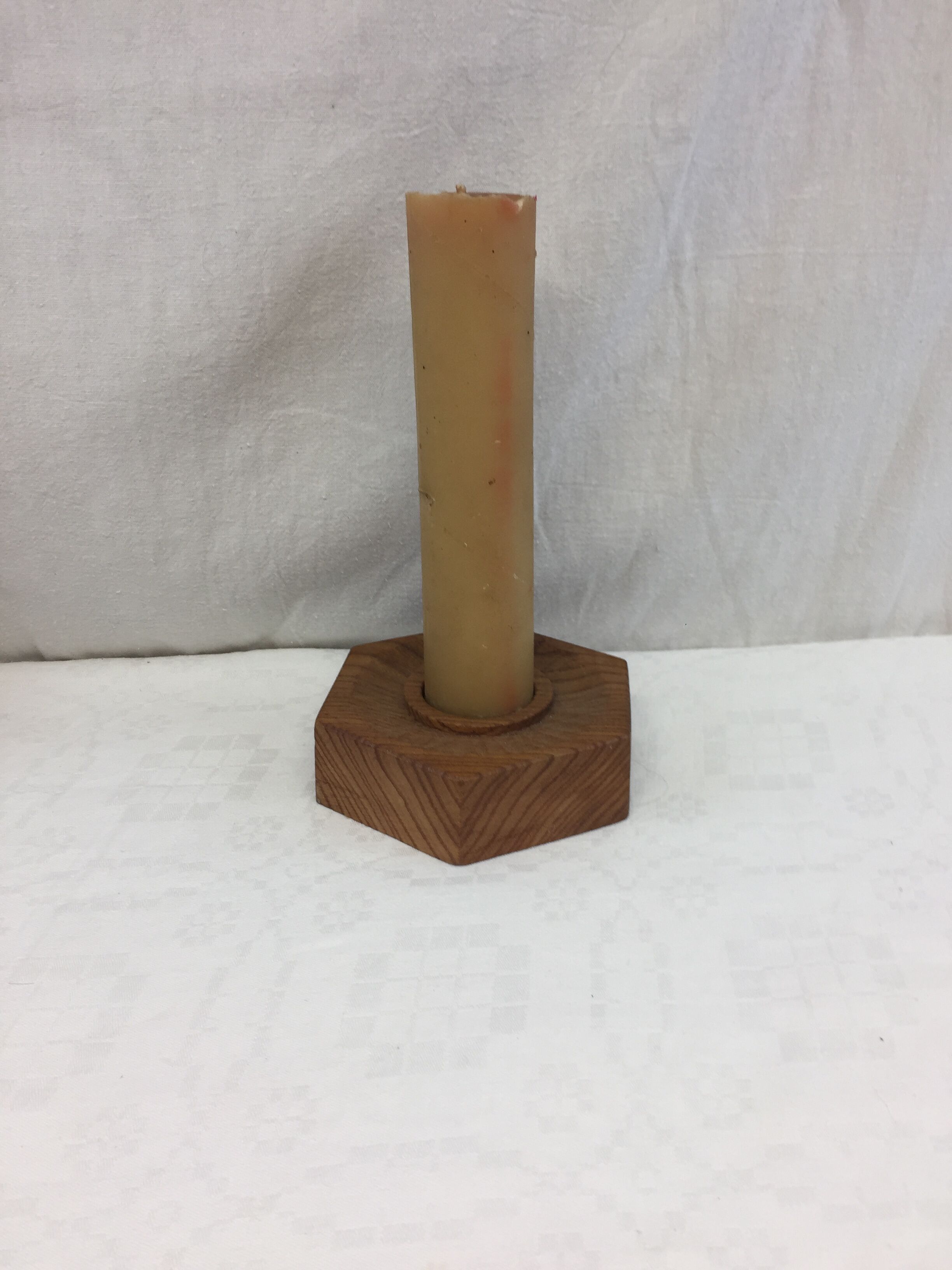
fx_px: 1063
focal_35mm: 29
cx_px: 476
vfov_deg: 61.7
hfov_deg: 48.2
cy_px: 635
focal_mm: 4.15
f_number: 2.2
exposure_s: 1/100
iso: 32
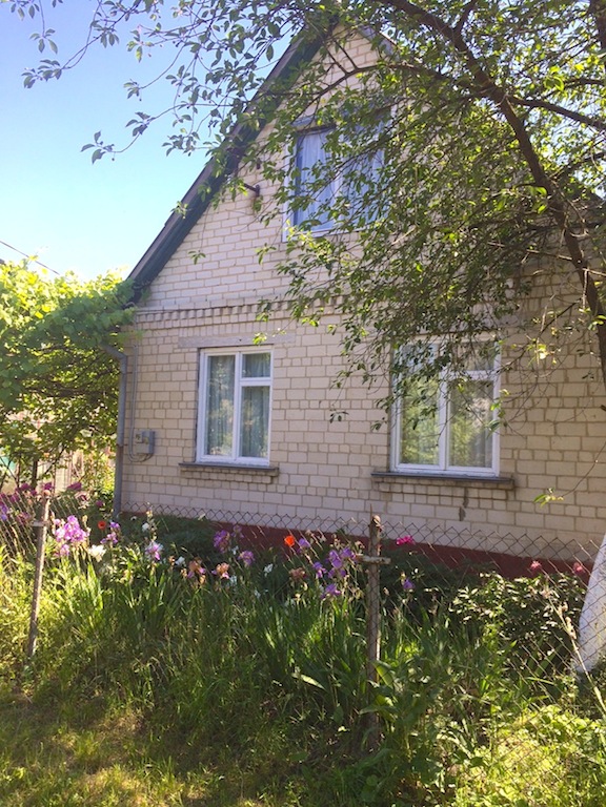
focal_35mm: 30
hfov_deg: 46.8
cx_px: 303
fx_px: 700
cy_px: 404
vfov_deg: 60.0
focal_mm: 4.12
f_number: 2.2
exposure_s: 1/612
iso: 32
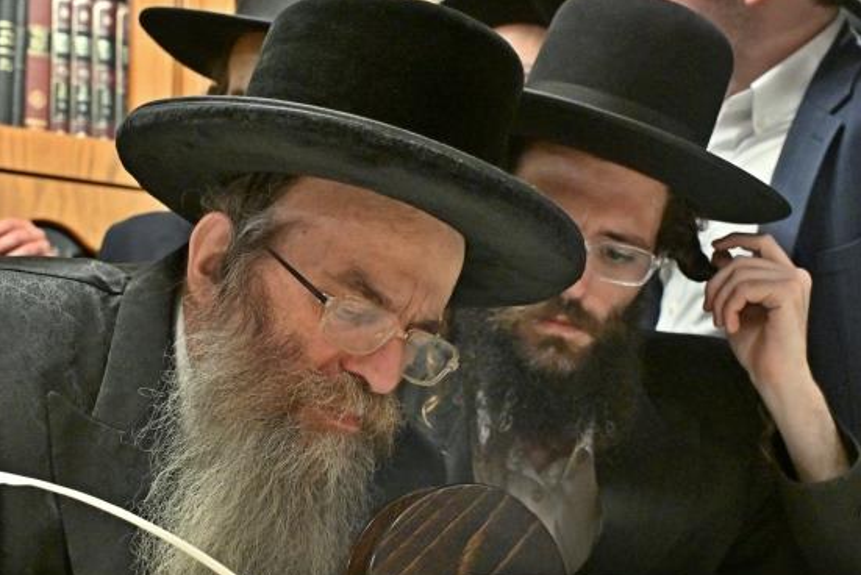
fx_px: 1244
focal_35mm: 52
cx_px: 338
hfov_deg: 38.0
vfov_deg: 25.8
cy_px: 404
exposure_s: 1/200
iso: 2500
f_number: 4
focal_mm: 28
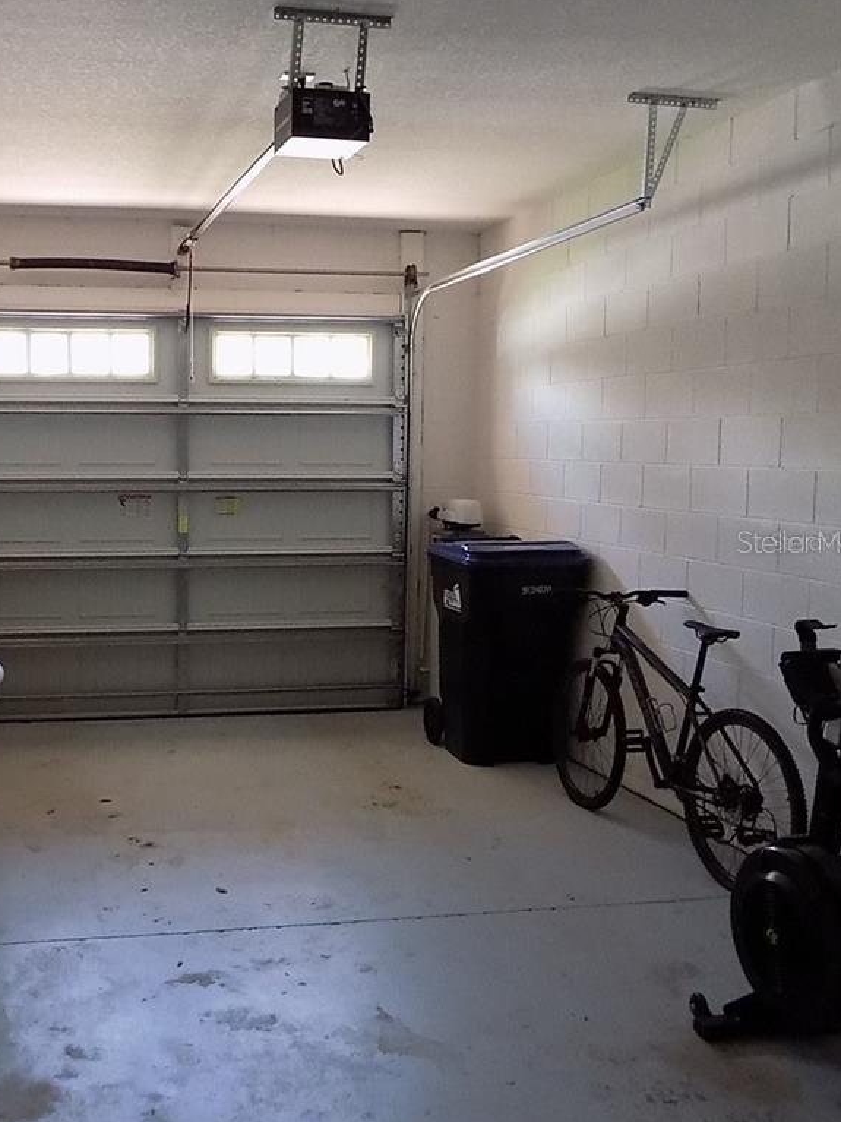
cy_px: 541
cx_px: 216
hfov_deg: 38.7
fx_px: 1166
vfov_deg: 51.4
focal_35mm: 36
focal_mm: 4
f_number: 3.1
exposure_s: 1/30
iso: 360
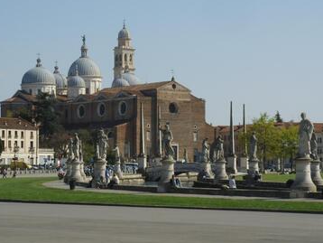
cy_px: 116
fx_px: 990
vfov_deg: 14.0
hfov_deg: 18.5
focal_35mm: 106
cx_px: 159
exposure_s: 1/250
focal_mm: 16
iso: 50
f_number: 7.7
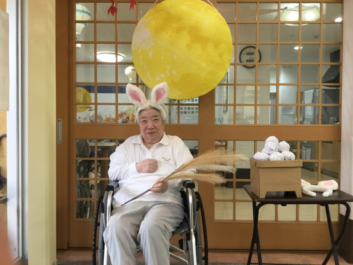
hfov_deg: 58.4
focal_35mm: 31
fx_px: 316
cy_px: 132
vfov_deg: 45.4
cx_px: 176
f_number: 2.4
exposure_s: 1/30
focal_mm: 3.3
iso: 100
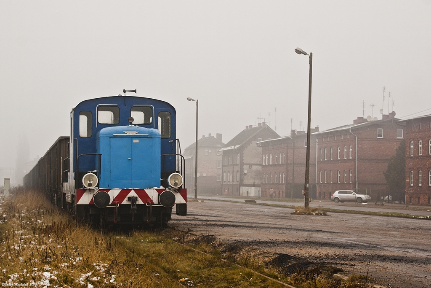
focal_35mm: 75
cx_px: 216
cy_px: 144
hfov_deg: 27.0
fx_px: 898
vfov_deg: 18.2
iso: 100
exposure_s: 1/125
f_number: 5.6
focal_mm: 50
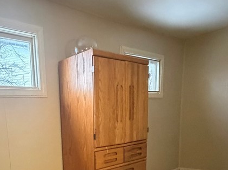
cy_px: 160
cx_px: 57
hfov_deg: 51.6
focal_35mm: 34
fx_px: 224
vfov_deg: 38.3
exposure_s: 1/60
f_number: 2.2
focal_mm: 2.22
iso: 1250
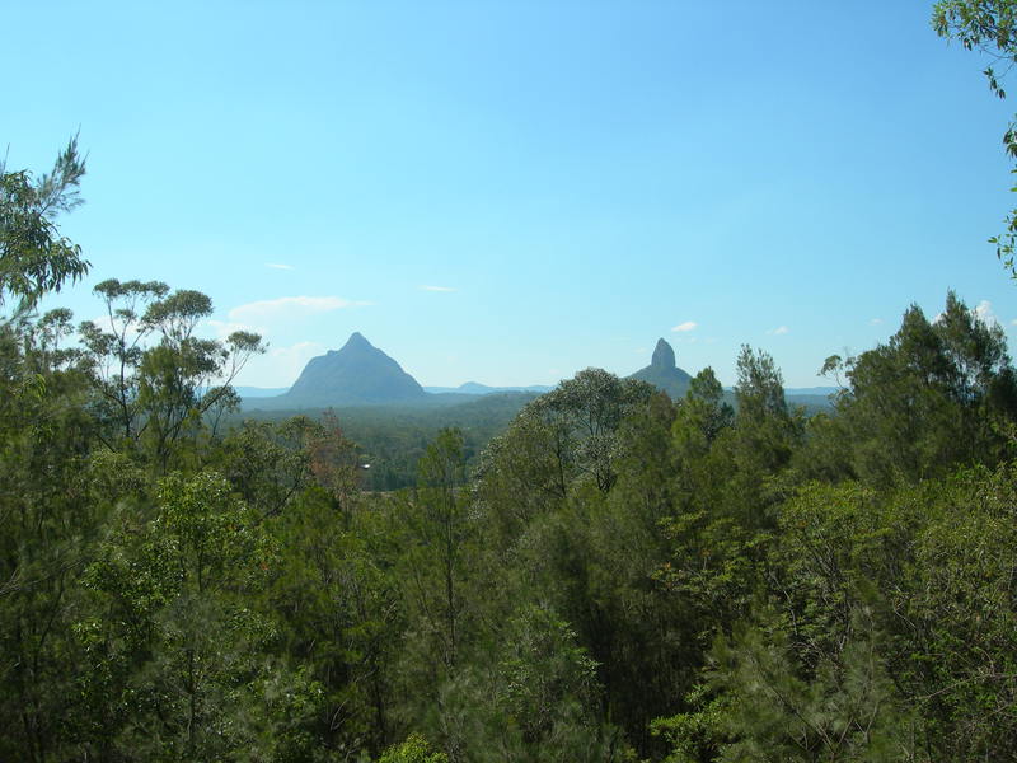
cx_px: 508
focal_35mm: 38
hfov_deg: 49.0
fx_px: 1116
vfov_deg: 37.7
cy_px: 382
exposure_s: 1/704
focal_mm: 7.8
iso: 50
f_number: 4.8
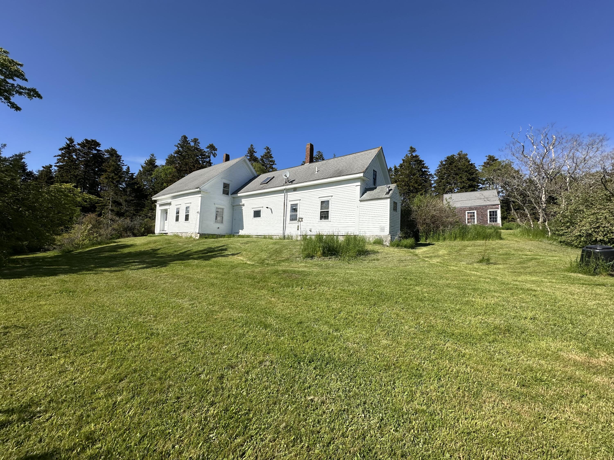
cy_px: 230
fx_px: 248
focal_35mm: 14
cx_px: 307
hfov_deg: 102.1
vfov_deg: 85.7
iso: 50
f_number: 2.2
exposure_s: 1/2882
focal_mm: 2.22
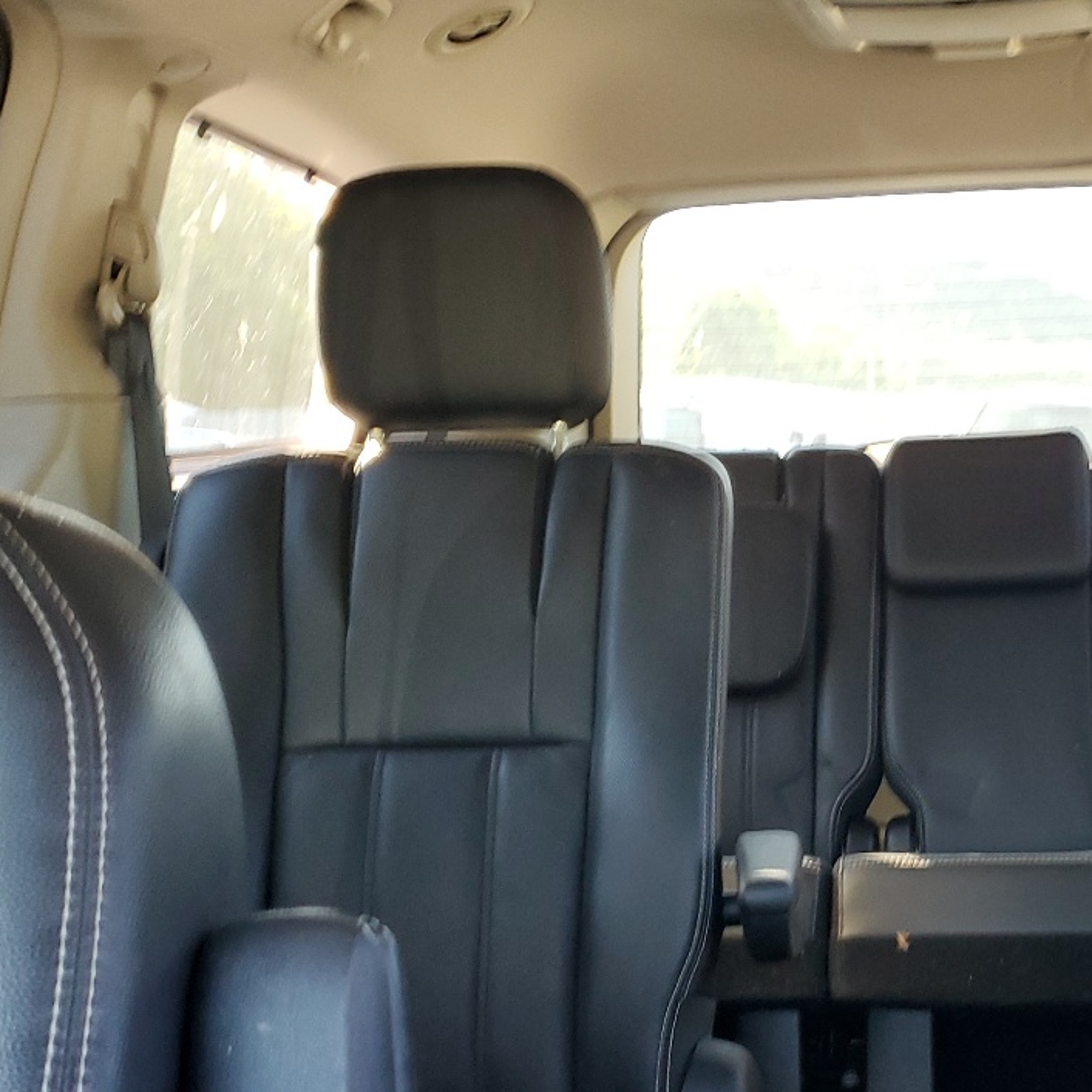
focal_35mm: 52
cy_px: 746
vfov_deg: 32.5
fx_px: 1856
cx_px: 928
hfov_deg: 31.6
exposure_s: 1/60.2
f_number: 1.5
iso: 83
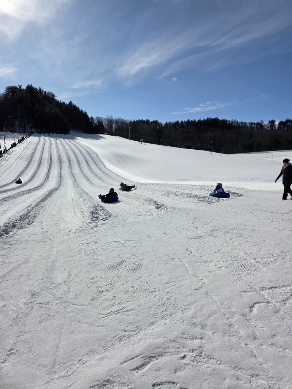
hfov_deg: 58.9
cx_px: 146
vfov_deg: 73.9
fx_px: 259
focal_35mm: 23
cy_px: 194
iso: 40
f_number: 1.8
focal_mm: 5.4
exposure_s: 1/7891
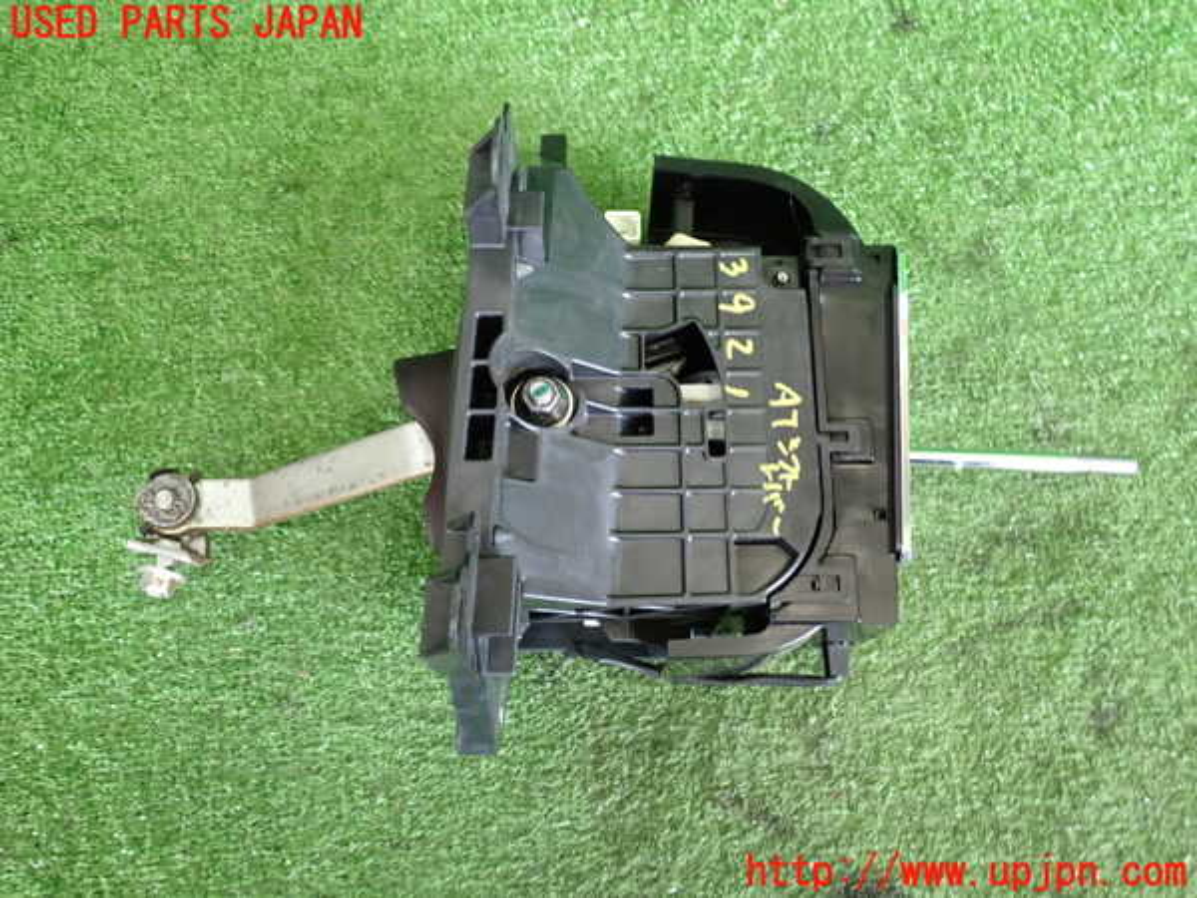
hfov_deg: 56.8
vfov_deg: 44.2
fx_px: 1107
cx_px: 598
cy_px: 449
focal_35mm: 32
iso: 400
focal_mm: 5.79
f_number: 2.4
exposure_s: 1/30
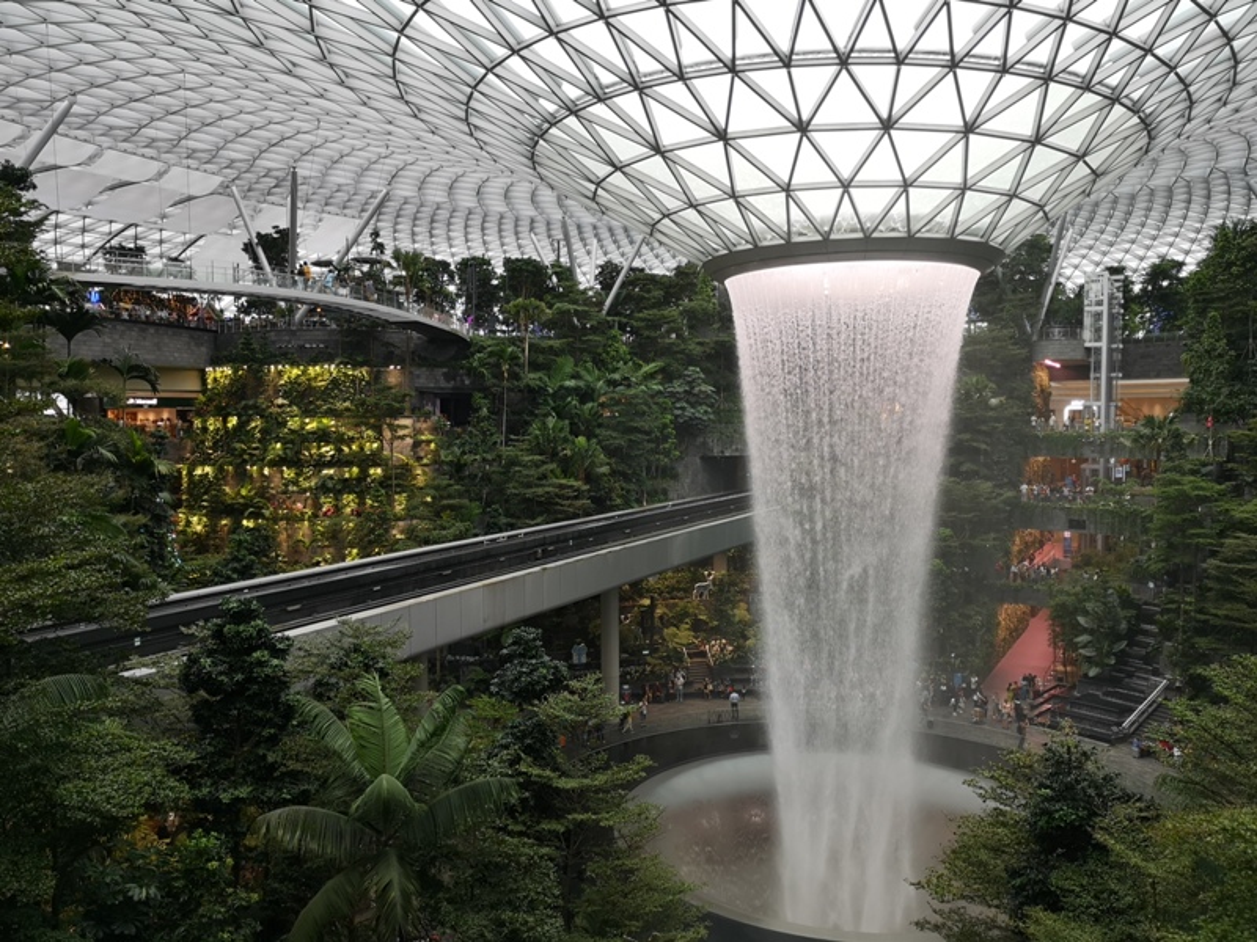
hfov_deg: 65.3
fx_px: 980
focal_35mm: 27
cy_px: 471
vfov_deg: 51.4
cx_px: 628
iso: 64
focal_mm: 3.95
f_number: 1.8
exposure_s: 1/100
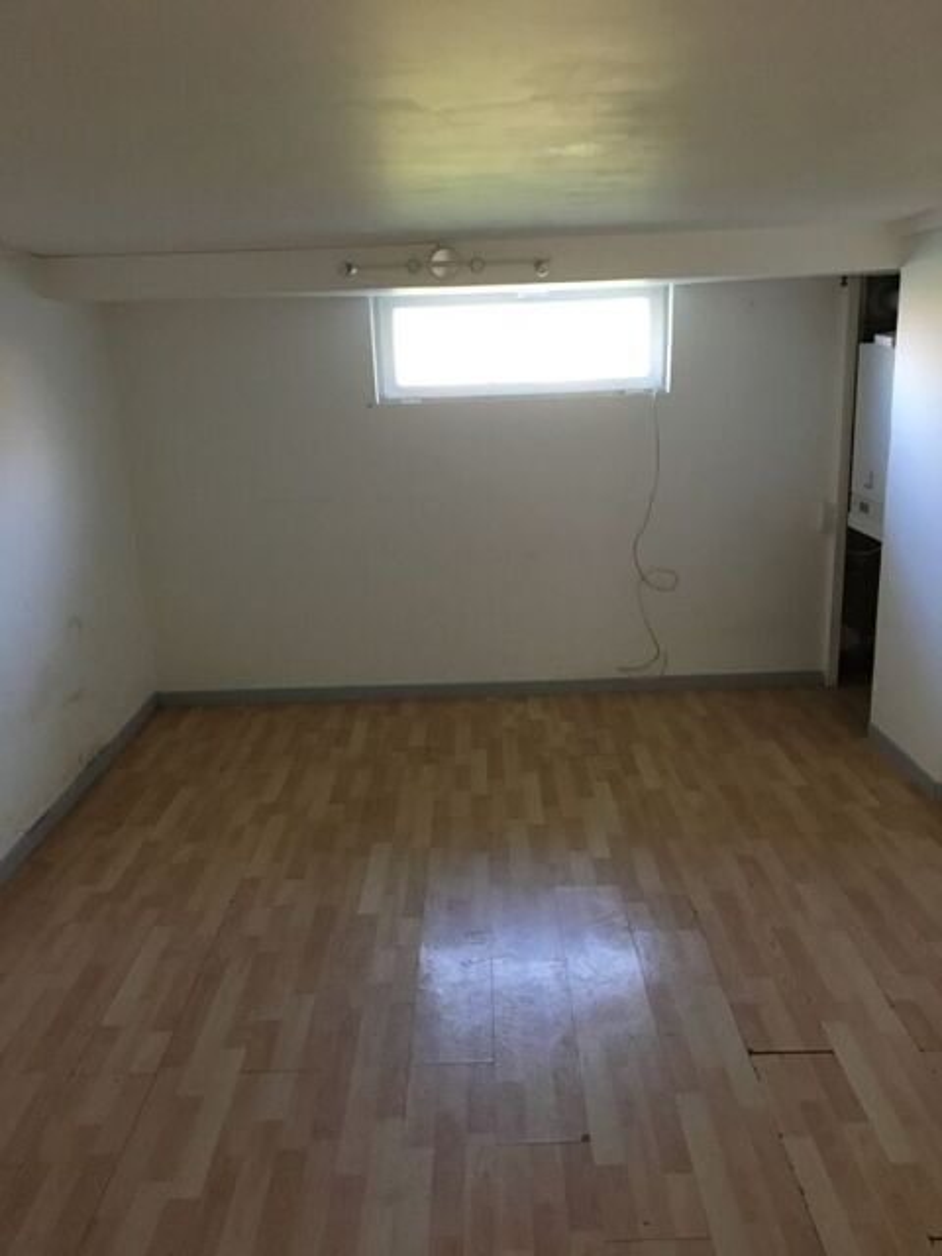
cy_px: 628
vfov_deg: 61.7
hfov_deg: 48.2
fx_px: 1052
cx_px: 471
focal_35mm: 29
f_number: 2.2
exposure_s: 1/25
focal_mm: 4.15
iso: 200
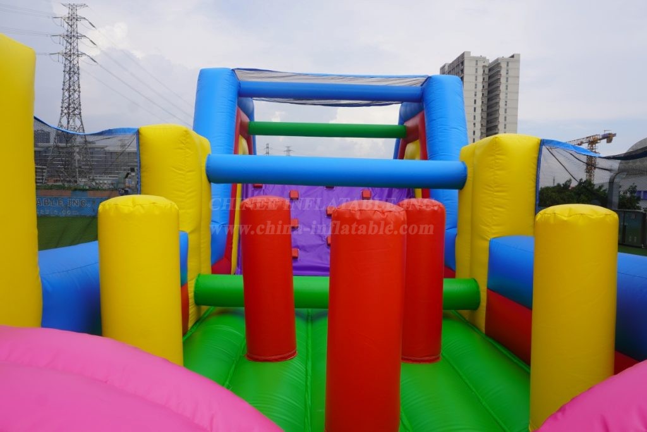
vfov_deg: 53.1
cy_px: 216
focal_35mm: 24
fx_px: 431
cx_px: 324
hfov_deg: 73.7
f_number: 10
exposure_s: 1/160
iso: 100
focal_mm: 16
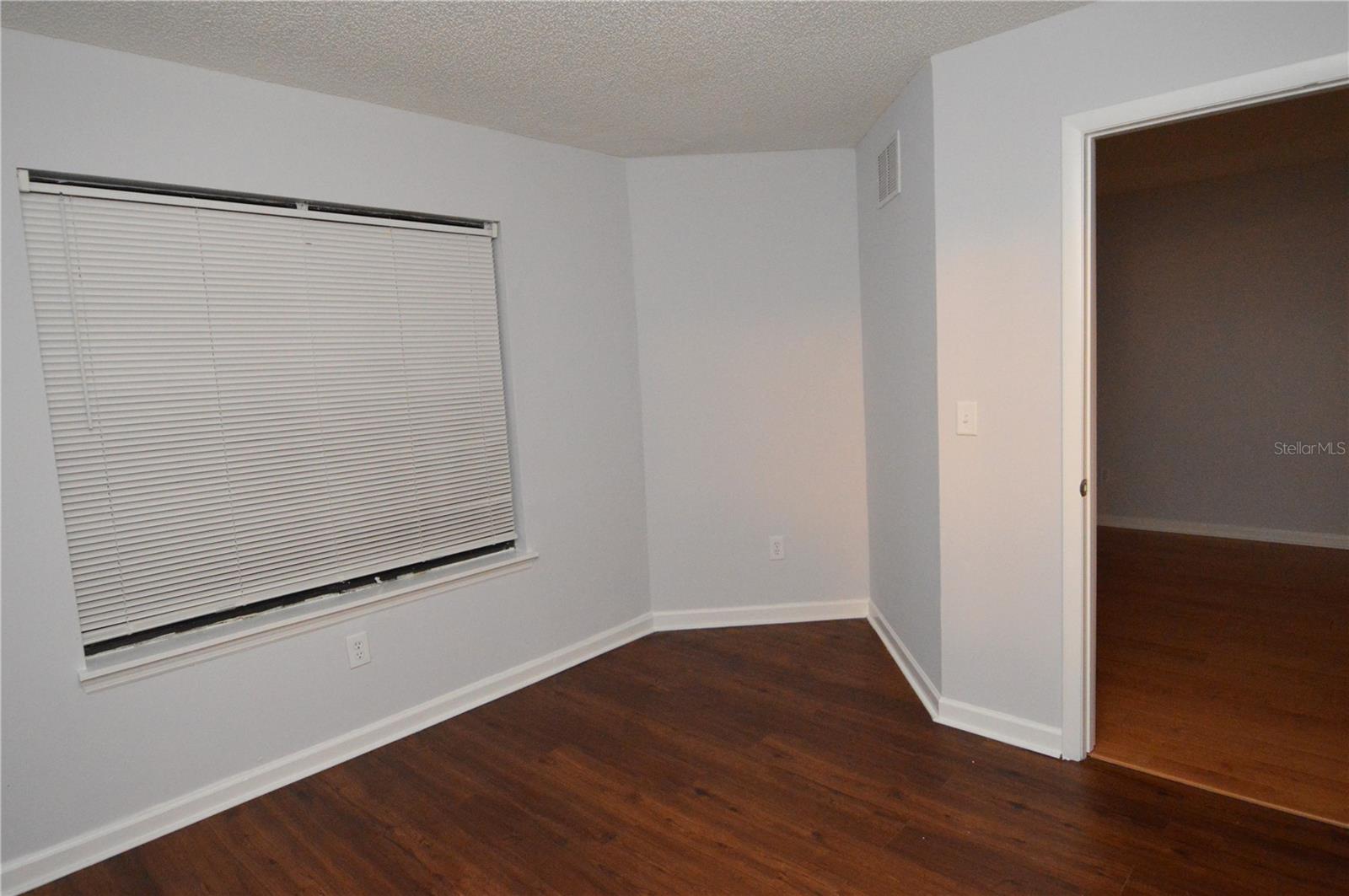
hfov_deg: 90.1
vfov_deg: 67.3
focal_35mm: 18
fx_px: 674
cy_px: 448
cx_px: 674
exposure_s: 1/60
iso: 3200
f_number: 4
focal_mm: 12
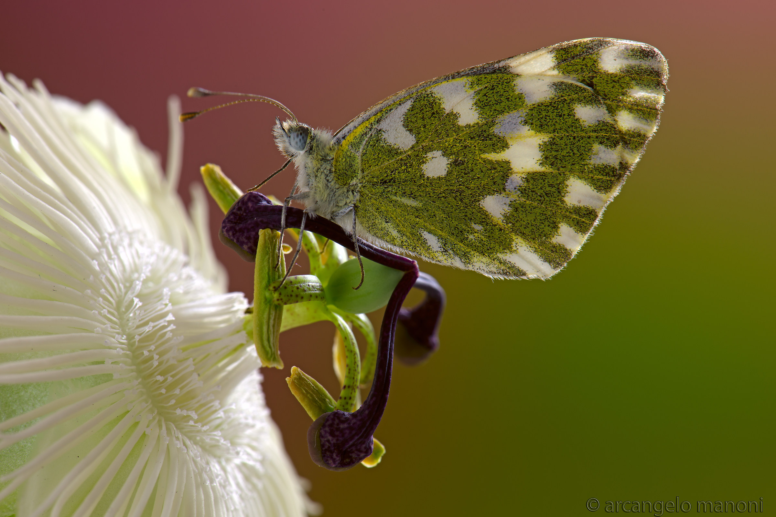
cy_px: 258
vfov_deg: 13.0
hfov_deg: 19.5
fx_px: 2264
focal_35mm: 105
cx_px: 388
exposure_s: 4
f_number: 18
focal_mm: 105
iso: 31
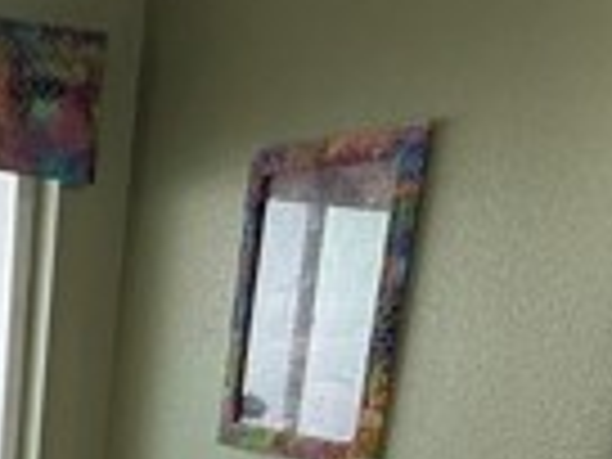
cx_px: -36
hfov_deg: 27.3
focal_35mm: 66
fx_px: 1167
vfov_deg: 19.4
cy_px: 688
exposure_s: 1/120
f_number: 2.2
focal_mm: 2.22
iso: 250
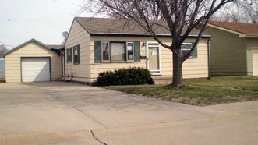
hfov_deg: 49.4
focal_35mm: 41
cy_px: 63
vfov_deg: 29.0
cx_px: 126
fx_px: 280
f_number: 4.6
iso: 64
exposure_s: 1/1250
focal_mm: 6.3
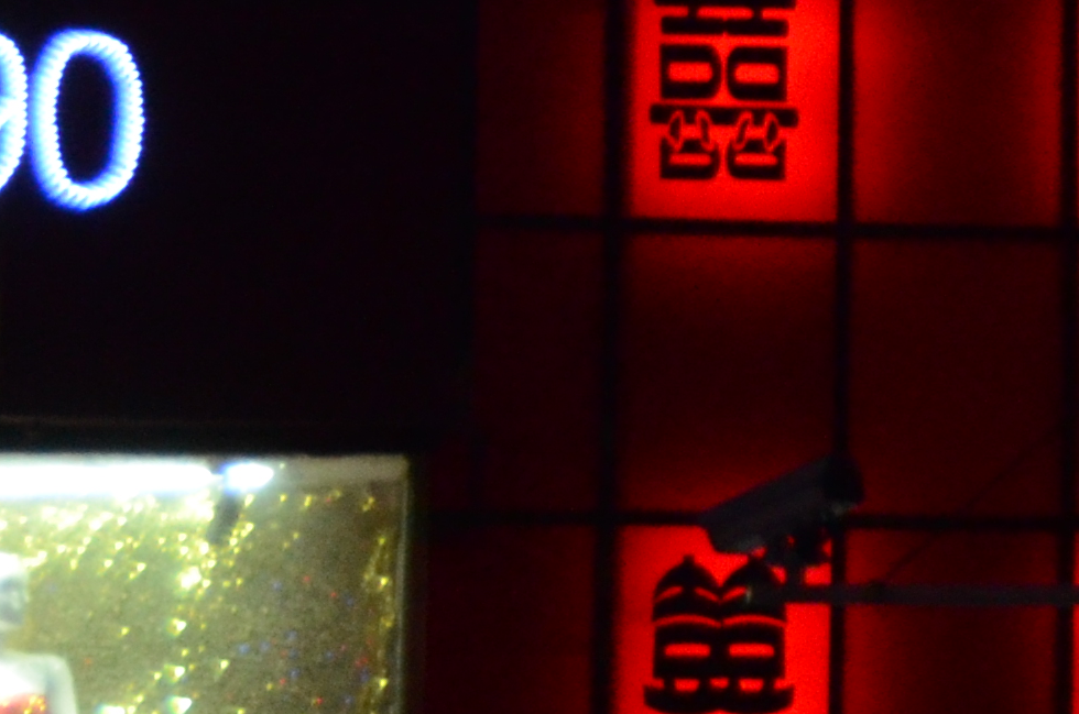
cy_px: -218
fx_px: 10378
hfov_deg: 5.7
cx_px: 2549
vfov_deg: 3.9
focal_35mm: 347
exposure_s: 1/100
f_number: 5
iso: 1600
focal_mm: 46
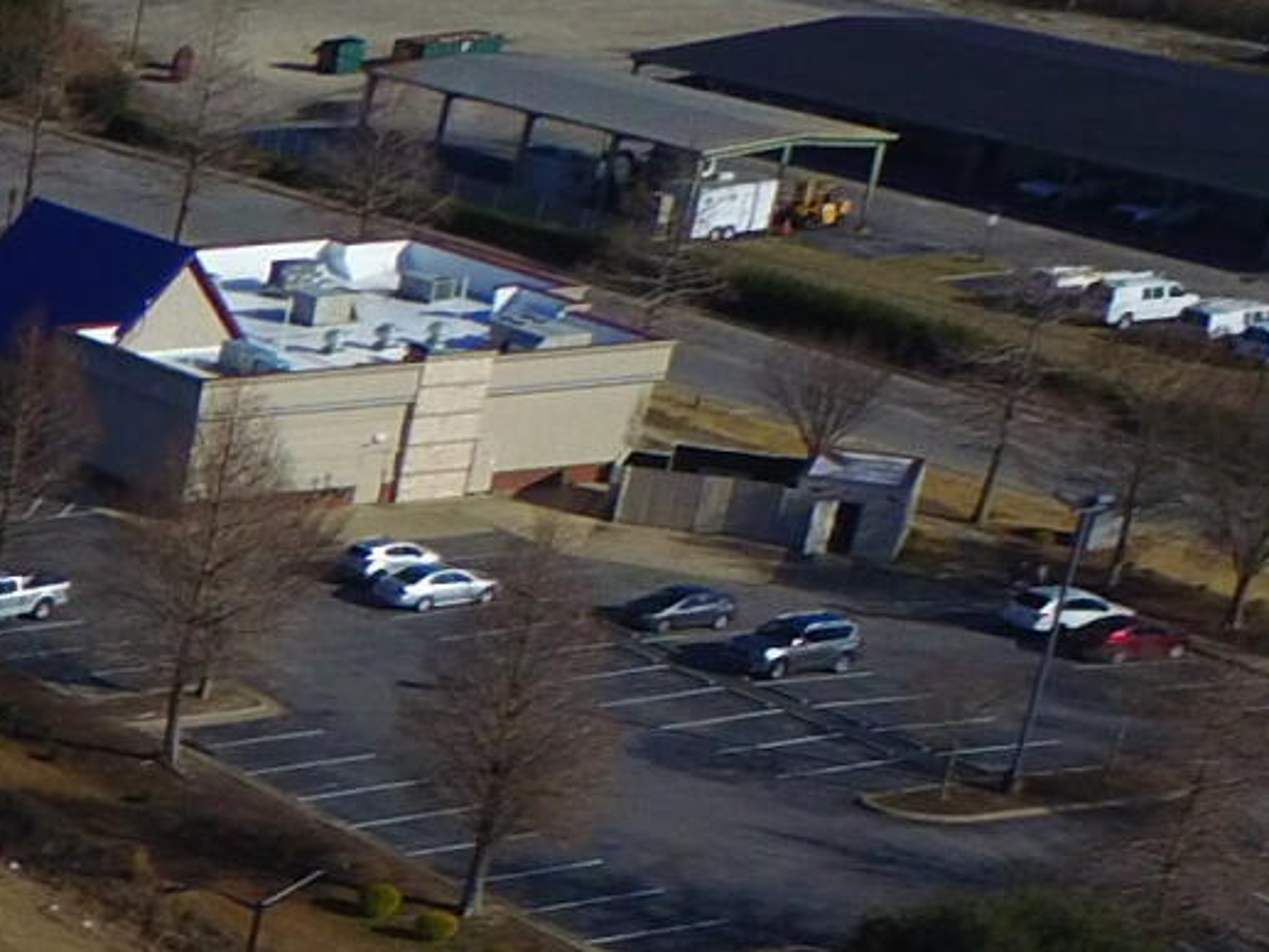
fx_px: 4253
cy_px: 1261
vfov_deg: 12.4
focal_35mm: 116
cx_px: -1696
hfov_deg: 13.1
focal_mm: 3.61
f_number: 2.8
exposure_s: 1/2062
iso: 100
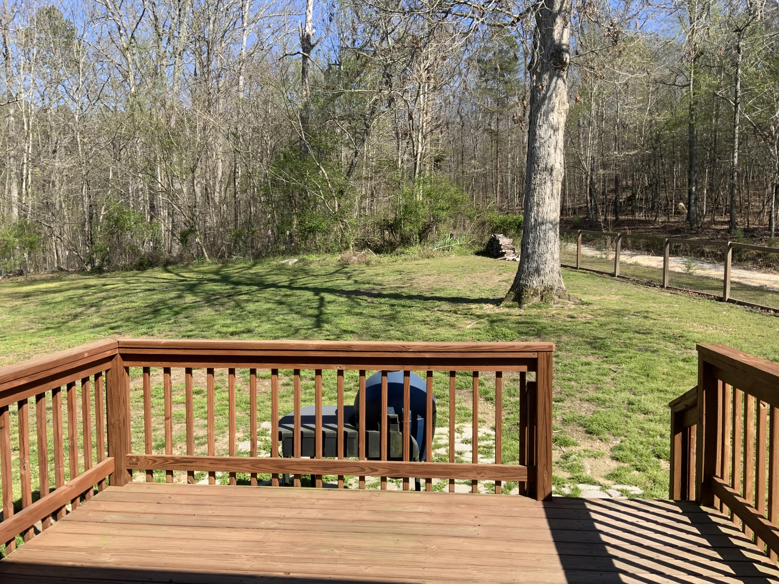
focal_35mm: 29
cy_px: 292
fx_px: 653
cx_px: 390
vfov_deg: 48.2
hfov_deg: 61.7
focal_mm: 3
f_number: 1.8
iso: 16
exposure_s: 1/912
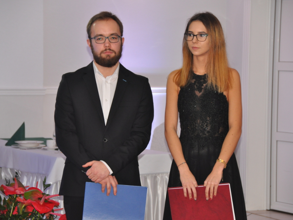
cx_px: 153
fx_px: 1193
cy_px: 110
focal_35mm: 141
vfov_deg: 10.5
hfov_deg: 14.0
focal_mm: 86
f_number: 5.3
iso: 800
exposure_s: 1/60
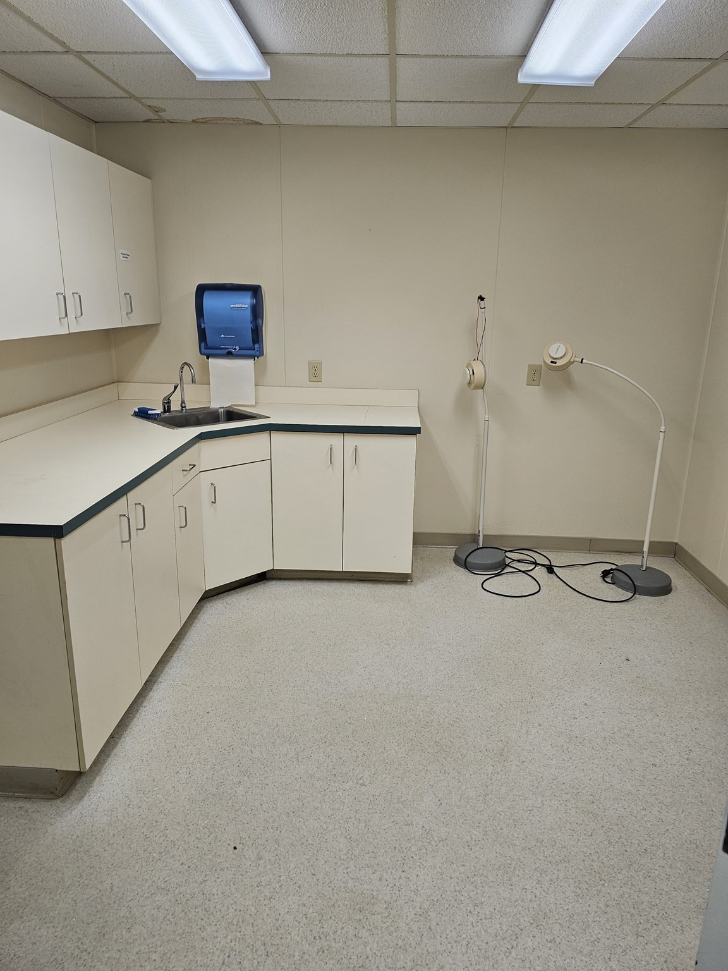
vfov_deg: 73.9
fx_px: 645
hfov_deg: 58.9
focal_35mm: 23
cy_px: 486
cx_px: 364
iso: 100
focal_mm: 6.3
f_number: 1.7
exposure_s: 1/120
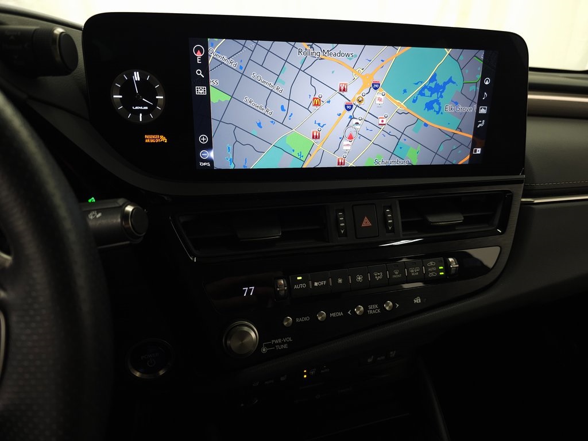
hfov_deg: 73.9
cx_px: 294
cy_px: 220
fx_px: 391
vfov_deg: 58.9
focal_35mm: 23
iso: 125
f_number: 1.7
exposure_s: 1/60
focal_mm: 6.3
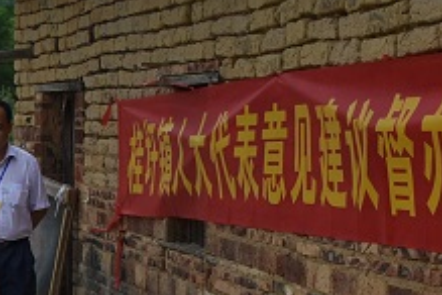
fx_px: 1545
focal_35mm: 126
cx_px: -38
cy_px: 299
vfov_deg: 10.8
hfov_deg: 15.9
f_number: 8
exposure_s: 1/500
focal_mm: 23
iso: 250
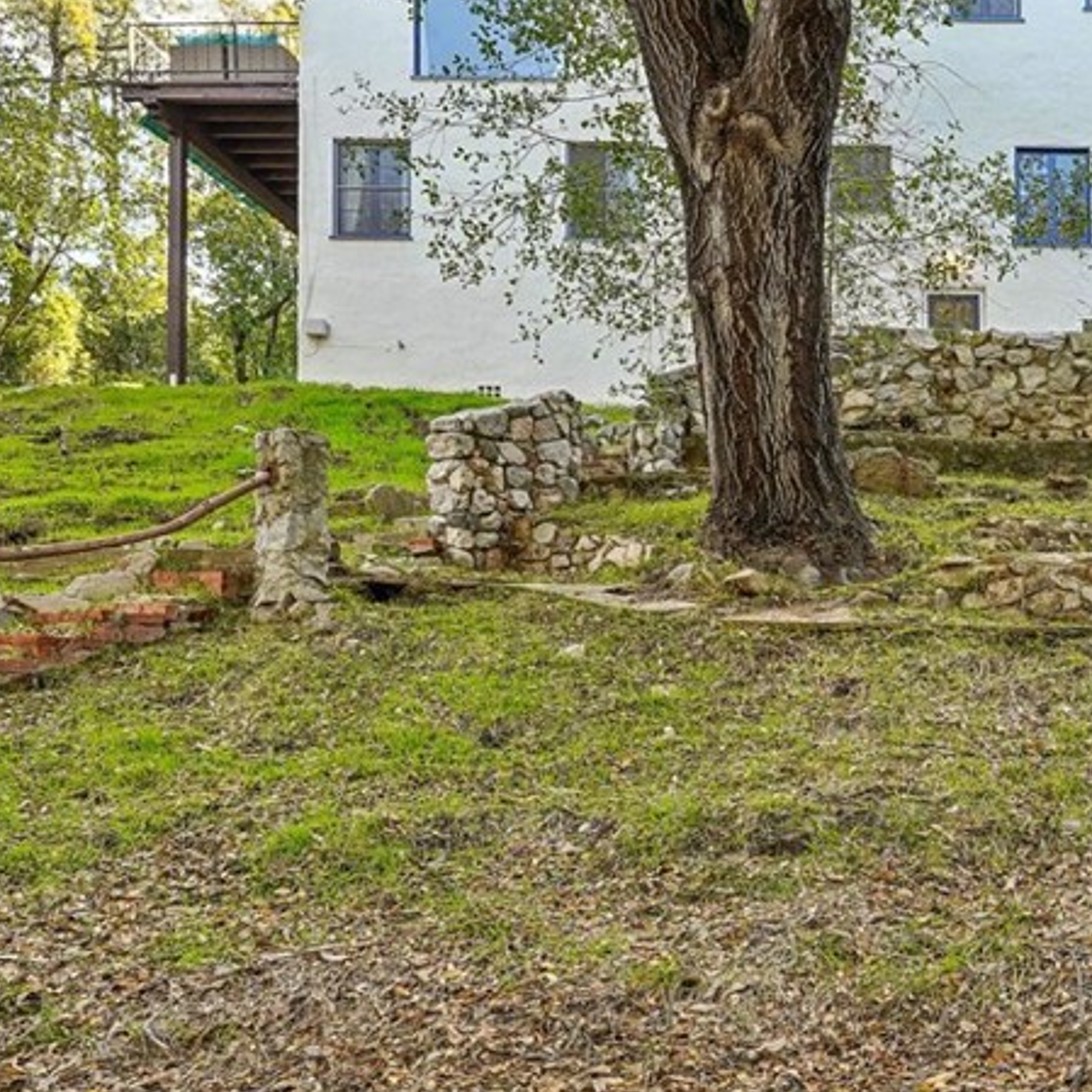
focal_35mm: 31
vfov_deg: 52.3
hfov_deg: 46.4
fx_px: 1106
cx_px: 1019
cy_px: 450
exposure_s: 1/40
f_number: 8
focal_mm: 16
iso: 400
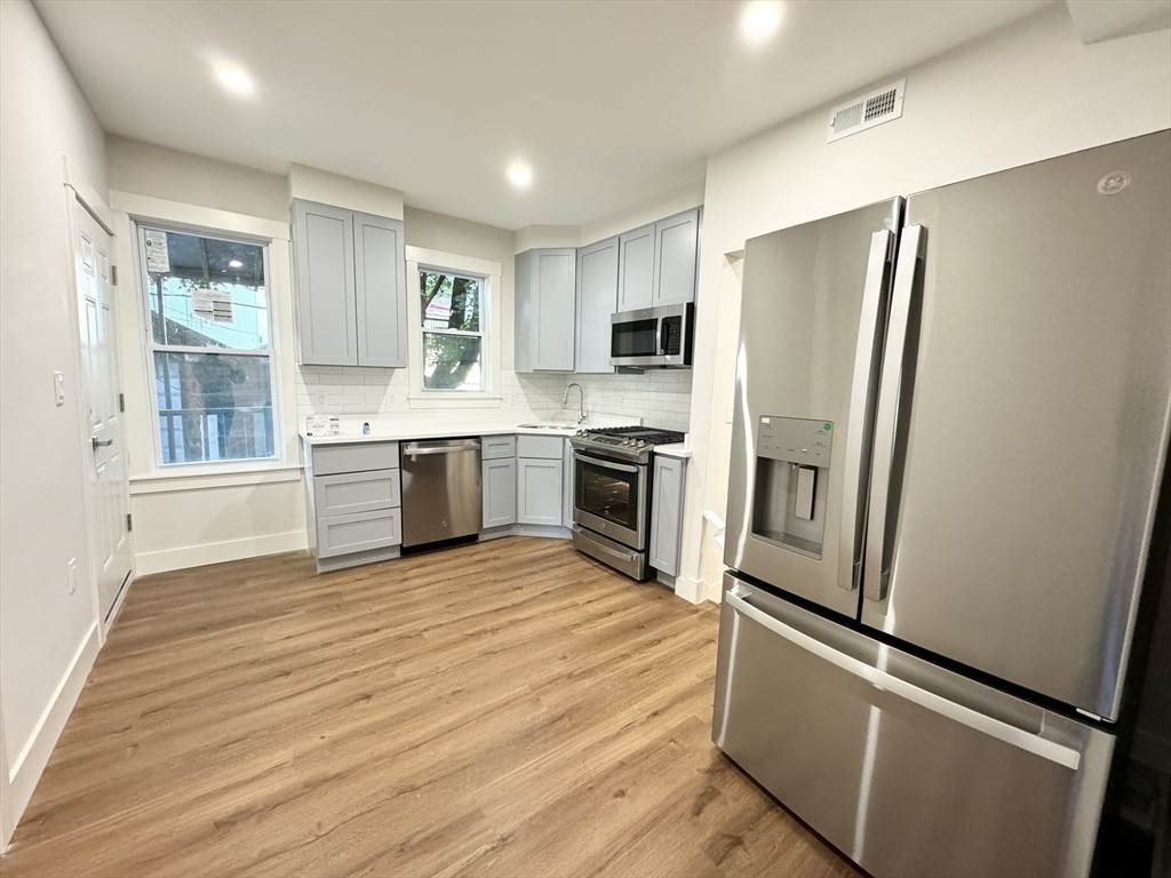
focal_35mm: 14
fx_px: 474
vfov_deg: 85.7
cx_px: 586
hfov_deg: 102.1
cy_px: 439
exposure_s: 1/60
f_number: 2.2
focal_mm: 2.22
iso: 320
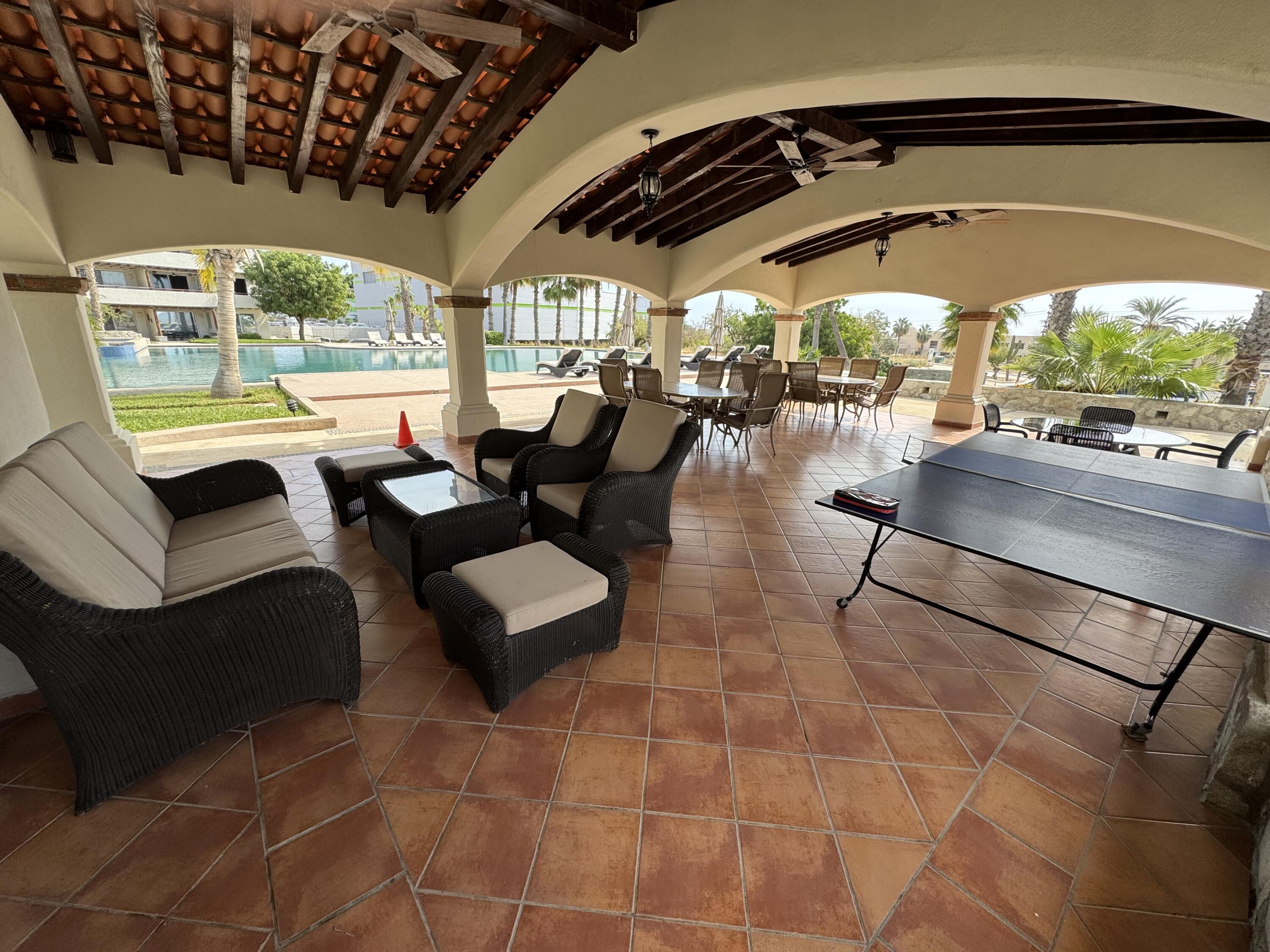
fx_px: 514
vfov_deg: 85.7
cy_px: 476
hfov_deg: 102.1
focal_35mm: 14
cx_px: 635
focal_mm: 2.22
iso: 40
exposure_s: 1/428
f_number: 2.2
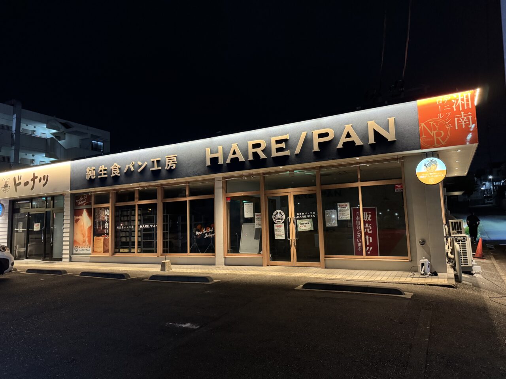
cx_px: 253
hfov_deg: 71.6
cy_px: 190
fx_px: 351
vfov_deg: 56.8
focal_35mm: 24
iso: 800
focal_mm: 6.76
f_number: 1.78
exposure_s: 1/43
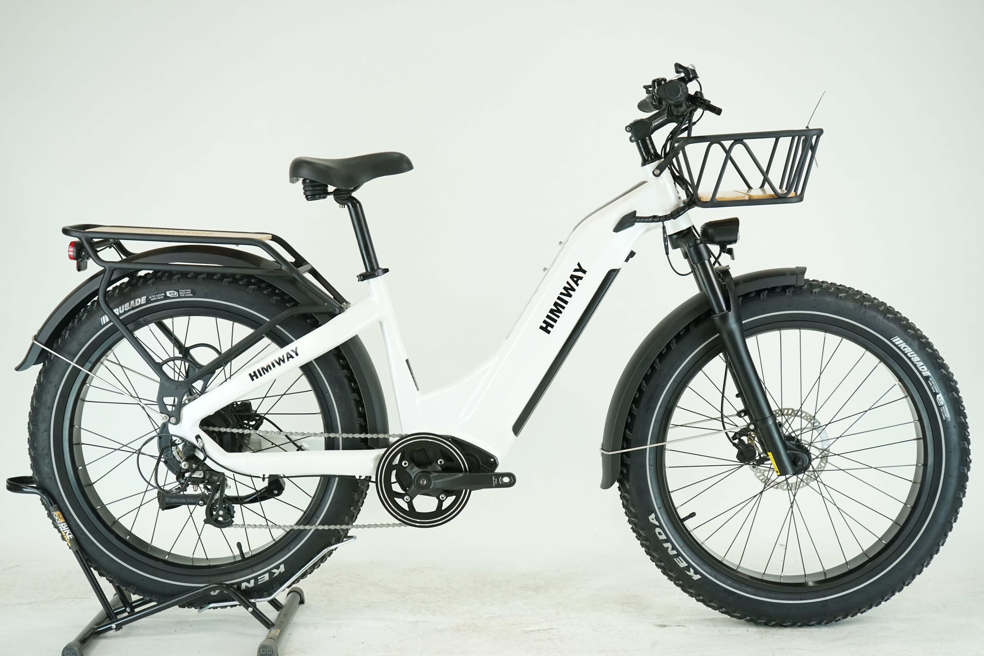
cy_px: 328
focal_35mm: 52
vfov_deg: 26.0
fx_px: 1421
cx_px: 492
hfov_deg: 38.2
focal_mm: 52
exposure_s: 1/200
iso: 1600
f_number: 5.6
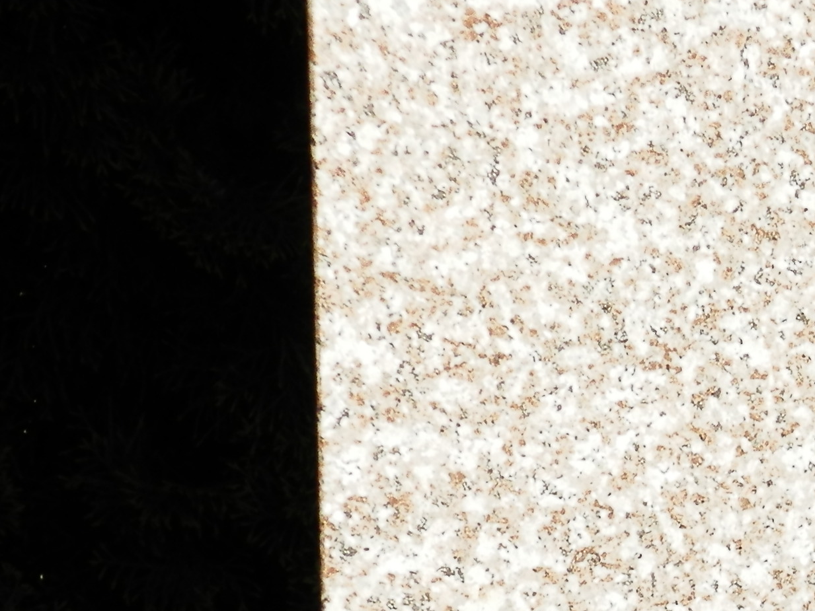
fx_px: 9324
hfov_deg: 4.9
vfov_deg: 3.7
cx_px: 1454
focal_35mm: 396
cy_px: 1044
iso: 80
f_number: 4.5
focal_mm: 19
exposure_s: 1/250
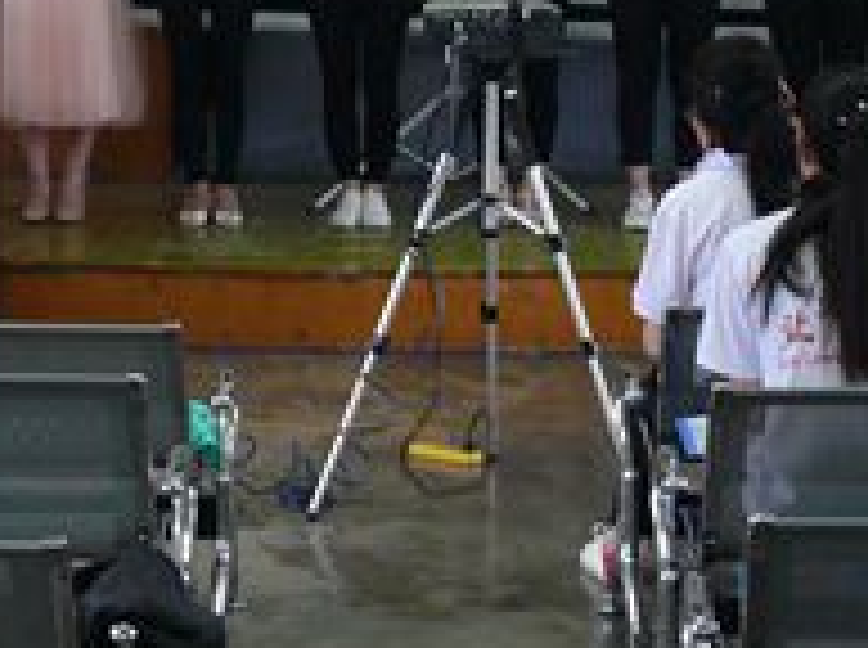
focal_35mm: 109
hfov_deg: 18.1
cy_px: -171
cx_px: 355
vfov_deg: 13.1
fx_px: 2728
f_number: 2.8
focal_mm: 7.4
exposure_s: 1/20
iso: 200
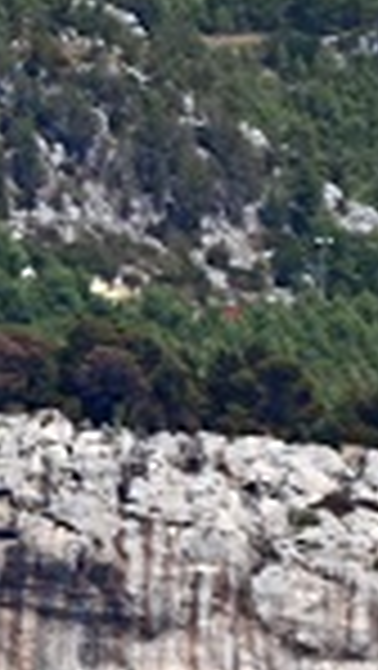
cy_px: 546
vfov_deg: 1.0
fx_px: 37569
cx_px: -369
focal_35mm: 2112
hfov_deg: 0.6
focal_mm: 300
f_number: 5.6
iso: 100
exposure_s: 1/640
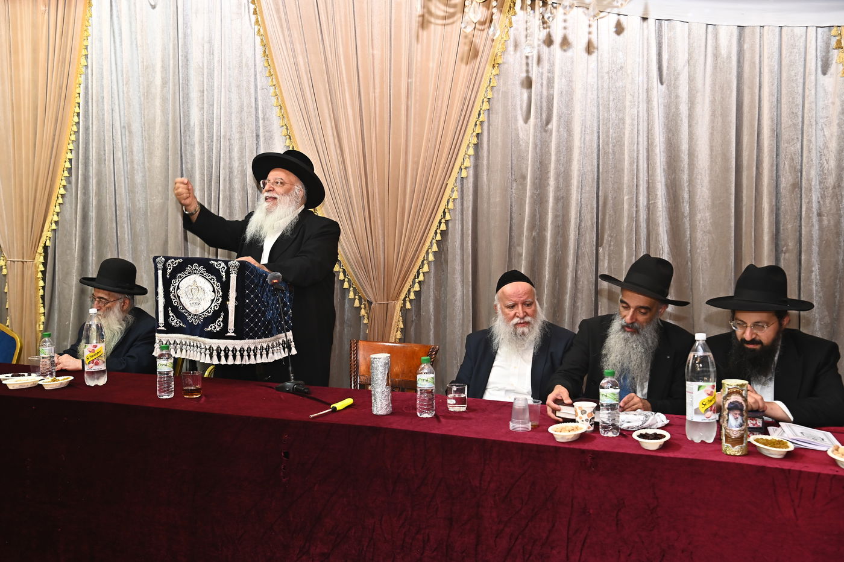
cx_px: 422
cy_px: 281
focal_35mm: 40
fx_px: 937
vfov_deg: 33.4
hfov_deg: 48.5
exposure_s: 1/160
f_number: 6.3
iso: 1250
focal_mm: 40
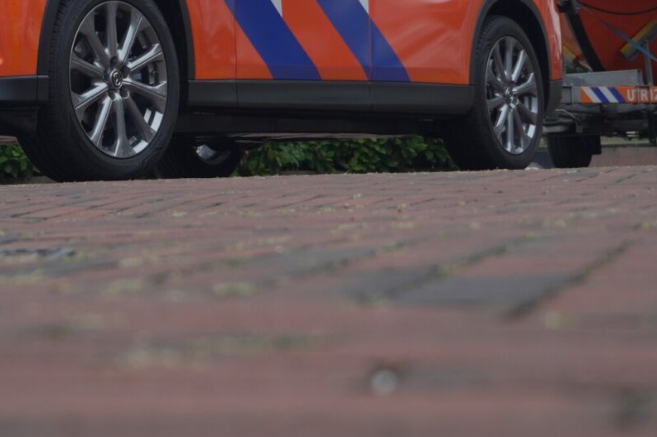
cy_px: -15
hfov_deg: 16.5
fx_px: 2262
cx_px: 197
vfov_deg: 10.9
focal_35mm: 124
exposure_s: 1/100
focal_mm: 32
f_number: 4.5
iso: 125
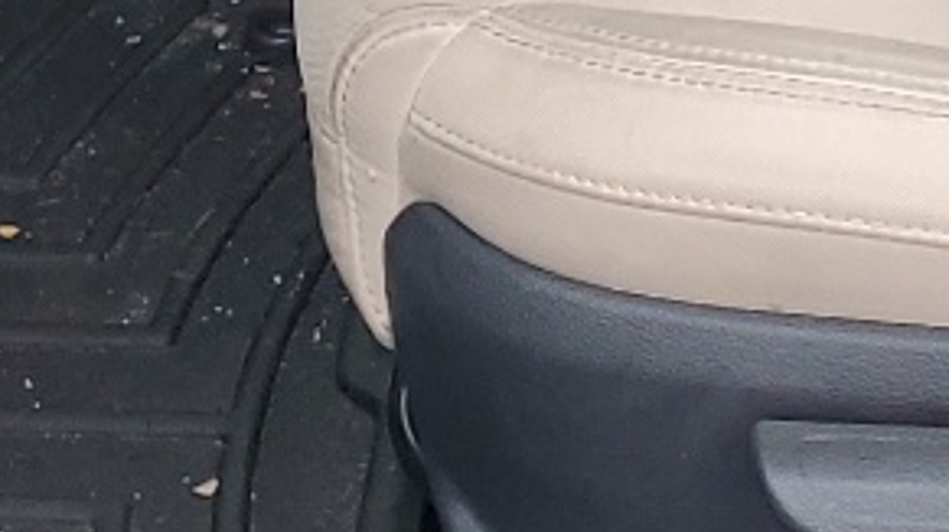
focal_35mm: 156
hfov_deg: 13.8
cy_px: -1146
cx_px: 369
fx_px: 3922
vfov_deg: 6.9
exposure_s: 1/120
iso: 68
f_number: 1.5
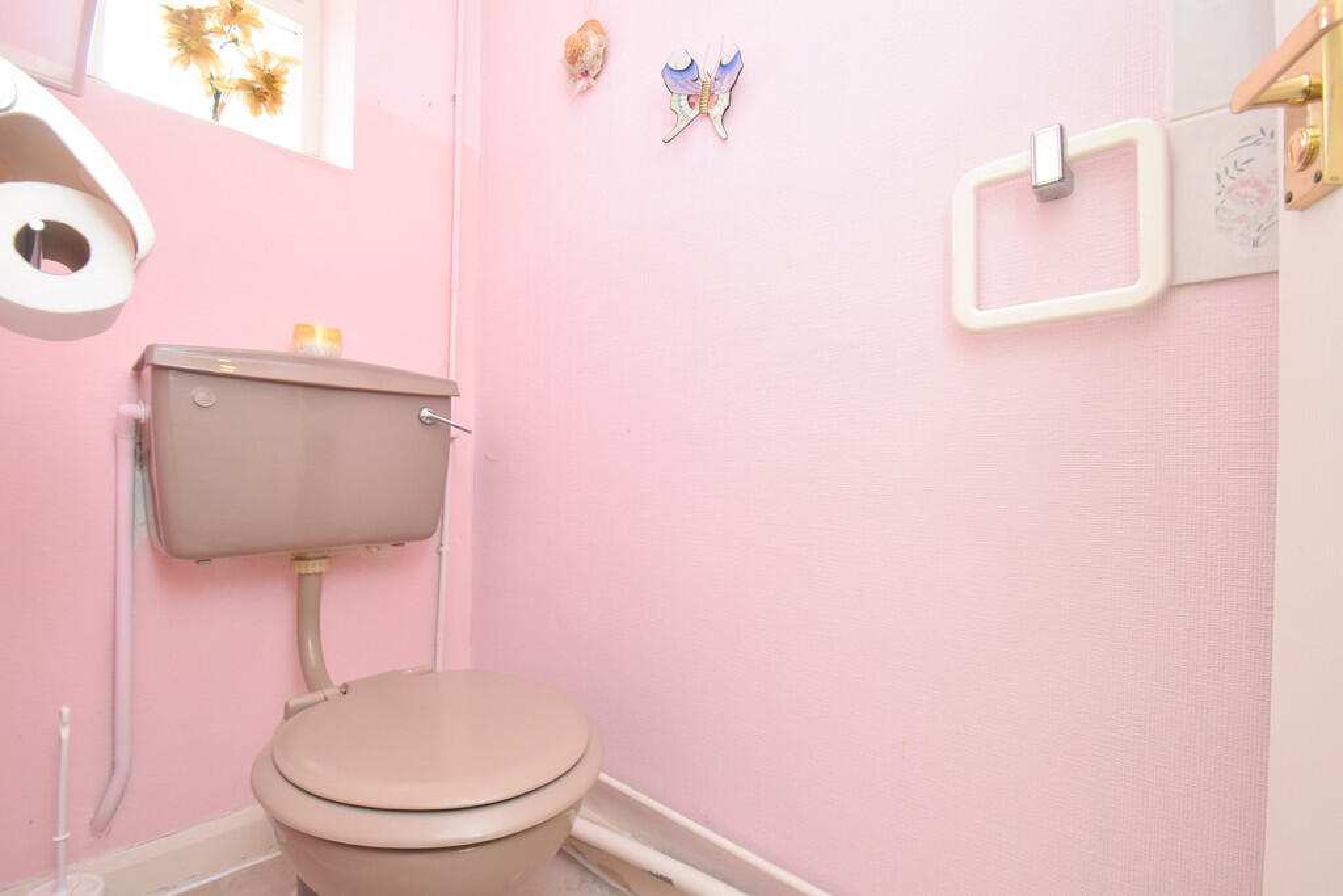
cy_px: 448
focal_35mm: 15
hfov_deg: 100.4
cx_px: 672
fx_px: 560
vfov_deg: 77.3
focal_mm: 10
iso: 1400
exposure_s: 1/60
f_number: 9
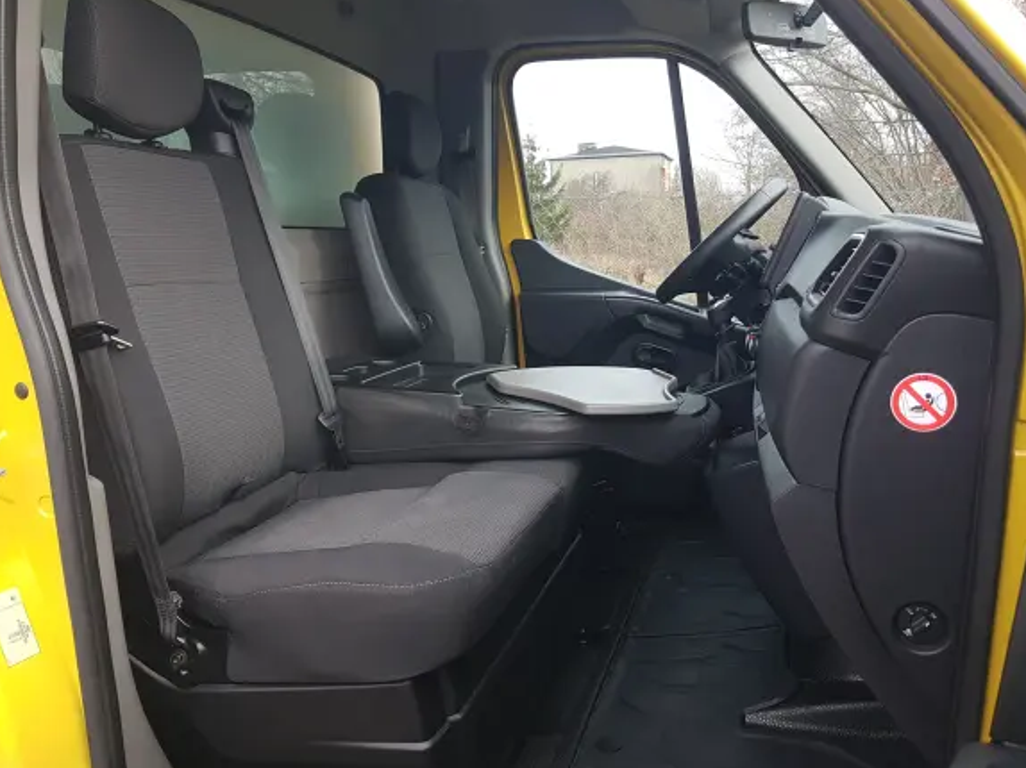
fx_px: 859
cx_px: 500
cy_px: 354
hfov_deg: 61.7
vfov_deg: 48.2
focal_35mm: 29
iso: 50
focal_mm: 4.2
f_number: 1.7
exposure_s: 1/100
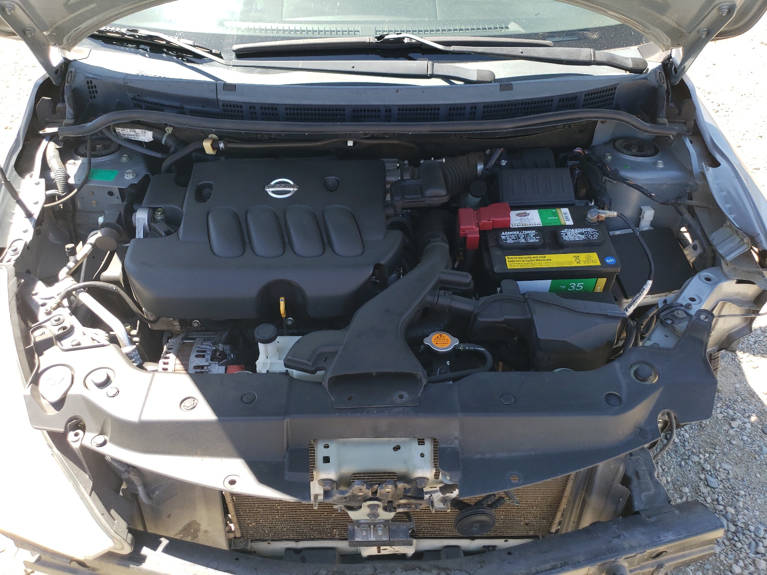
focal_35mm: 26
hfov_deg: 67.3
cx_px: 384
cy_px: 288
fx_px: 576
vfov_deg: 53.1
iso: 50
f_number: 1.5
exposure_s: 1/455
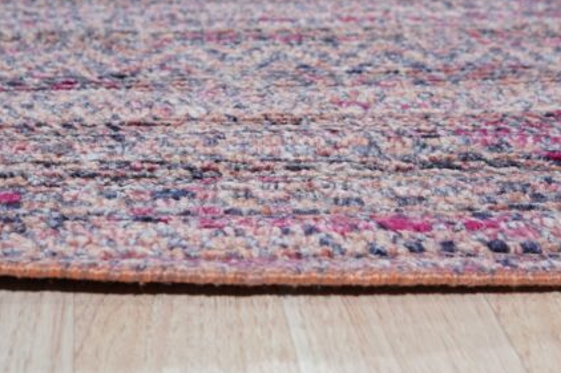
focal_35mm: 64
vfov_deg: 21.2
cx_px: 269
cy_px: 145
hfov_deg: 31.4
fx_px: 997
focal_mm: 30
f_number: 4
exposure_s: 1/250
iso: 500
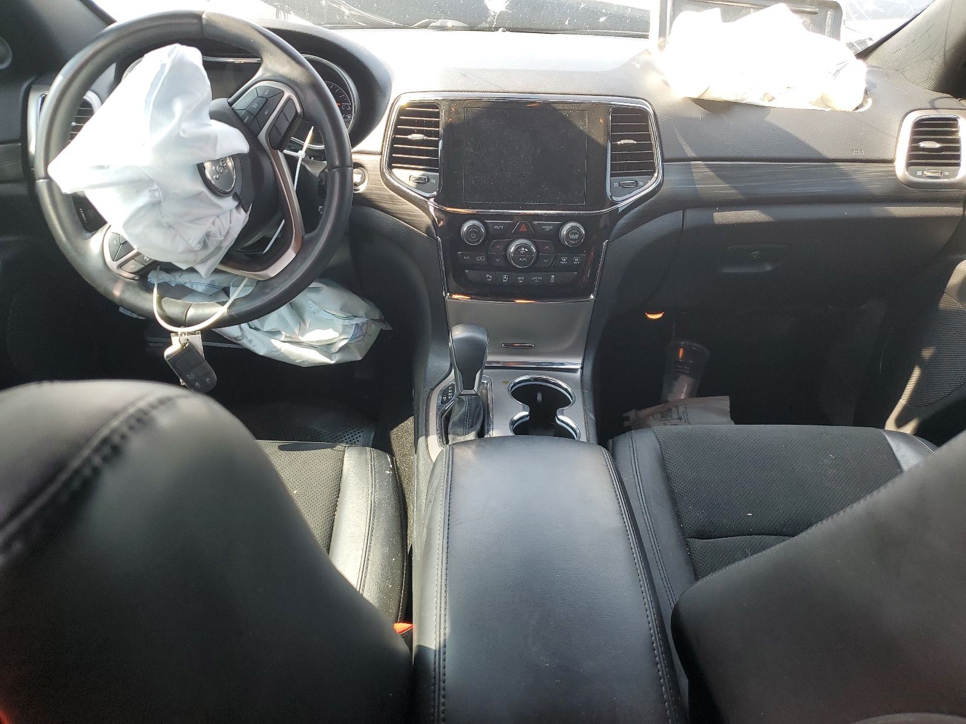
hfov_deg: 67.3
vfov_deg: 53.1
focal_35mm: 26
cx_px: 483
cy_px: 362
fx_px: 726
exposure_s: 1/120
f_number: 1.5
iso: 50
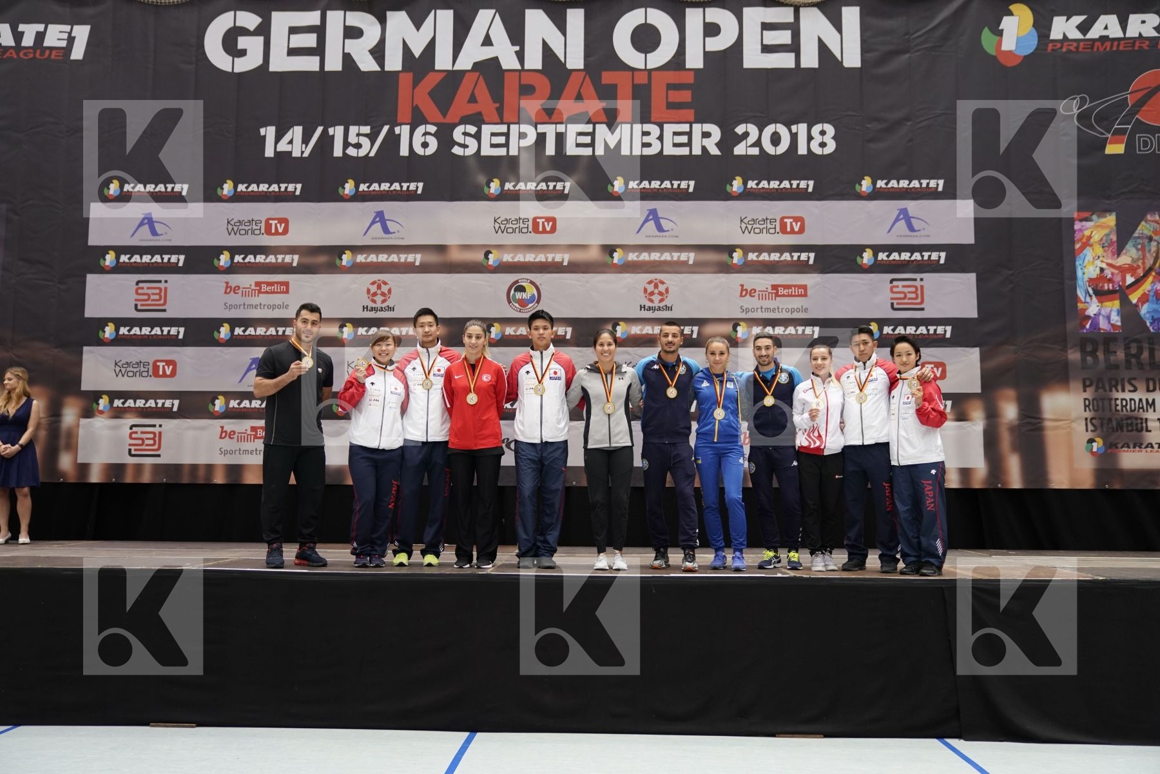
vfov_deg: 41.1
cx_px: 580
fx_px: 1031
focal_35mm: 32
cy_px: 387
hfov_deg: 58.7
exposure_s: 1/125
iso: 1000
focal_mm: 32
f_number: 2.8
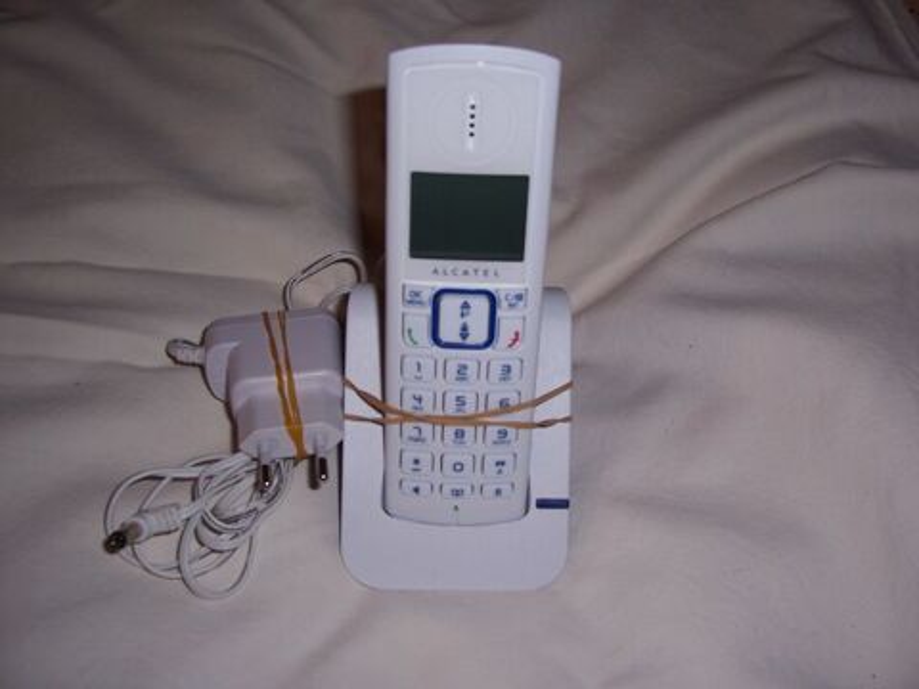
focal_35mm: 34
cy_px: 344
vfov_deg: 41.8
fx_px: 903
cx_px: 460
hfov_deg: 54.0
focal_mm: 5.6
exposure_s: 1/60
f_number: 2.7
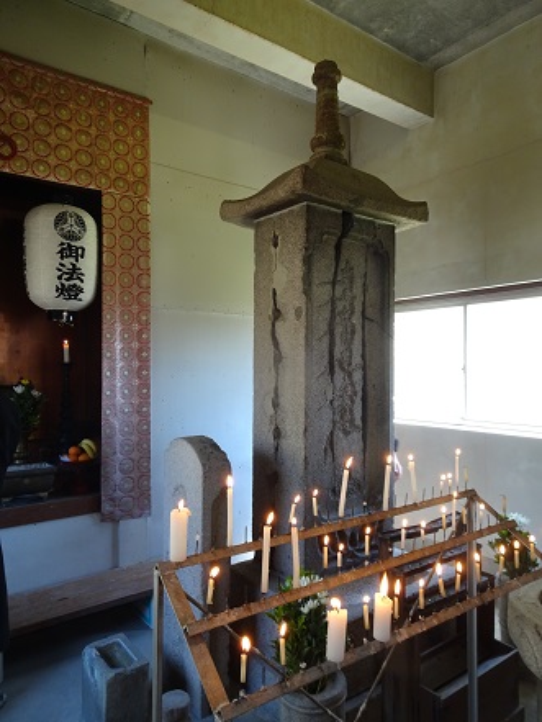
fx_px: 501
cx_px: 271
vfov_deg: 71.6
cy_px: 361
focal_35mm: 24
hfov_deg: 56.8
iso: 160
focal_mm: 4.1
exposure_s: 1/30
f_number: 3.5
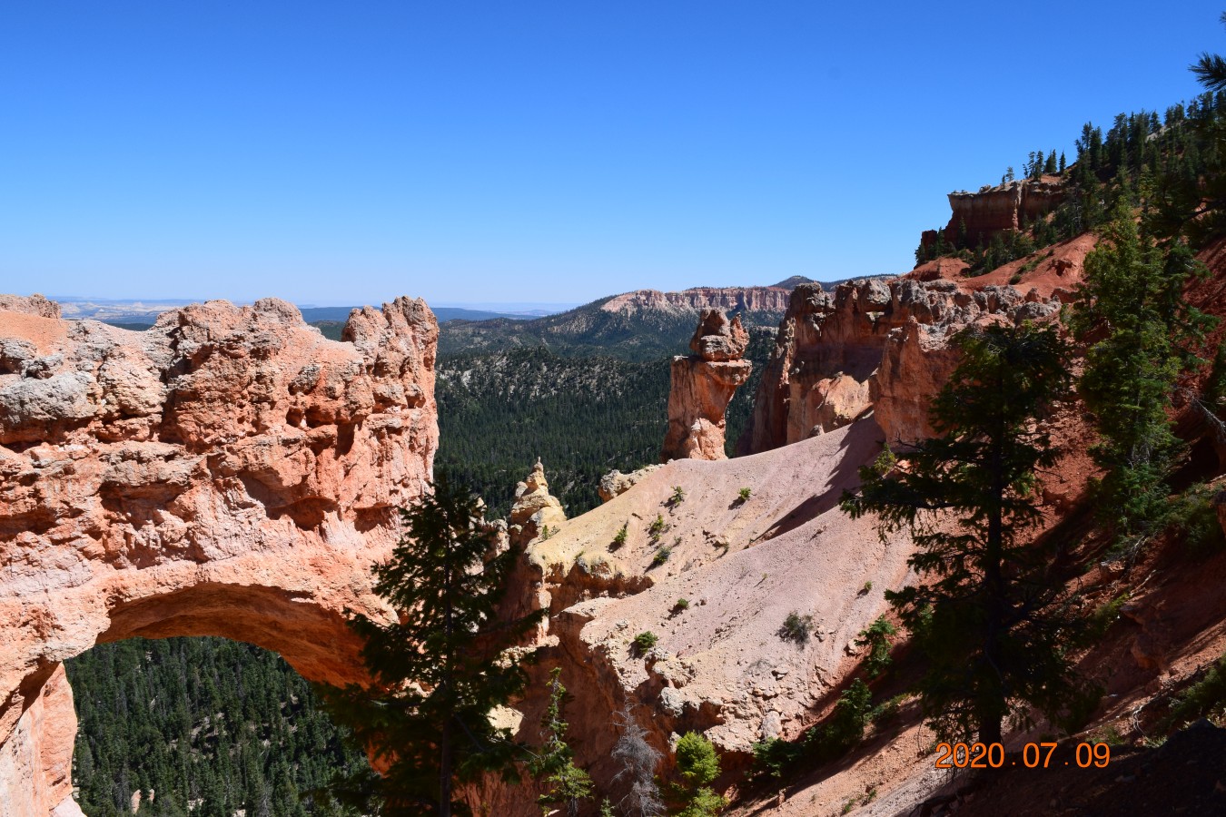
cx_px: 613
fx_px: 1022
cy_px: 408
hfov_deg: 61.9
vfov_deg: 43.6
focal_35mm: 30
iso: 400
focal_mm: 20
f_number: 11
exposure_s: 1/500
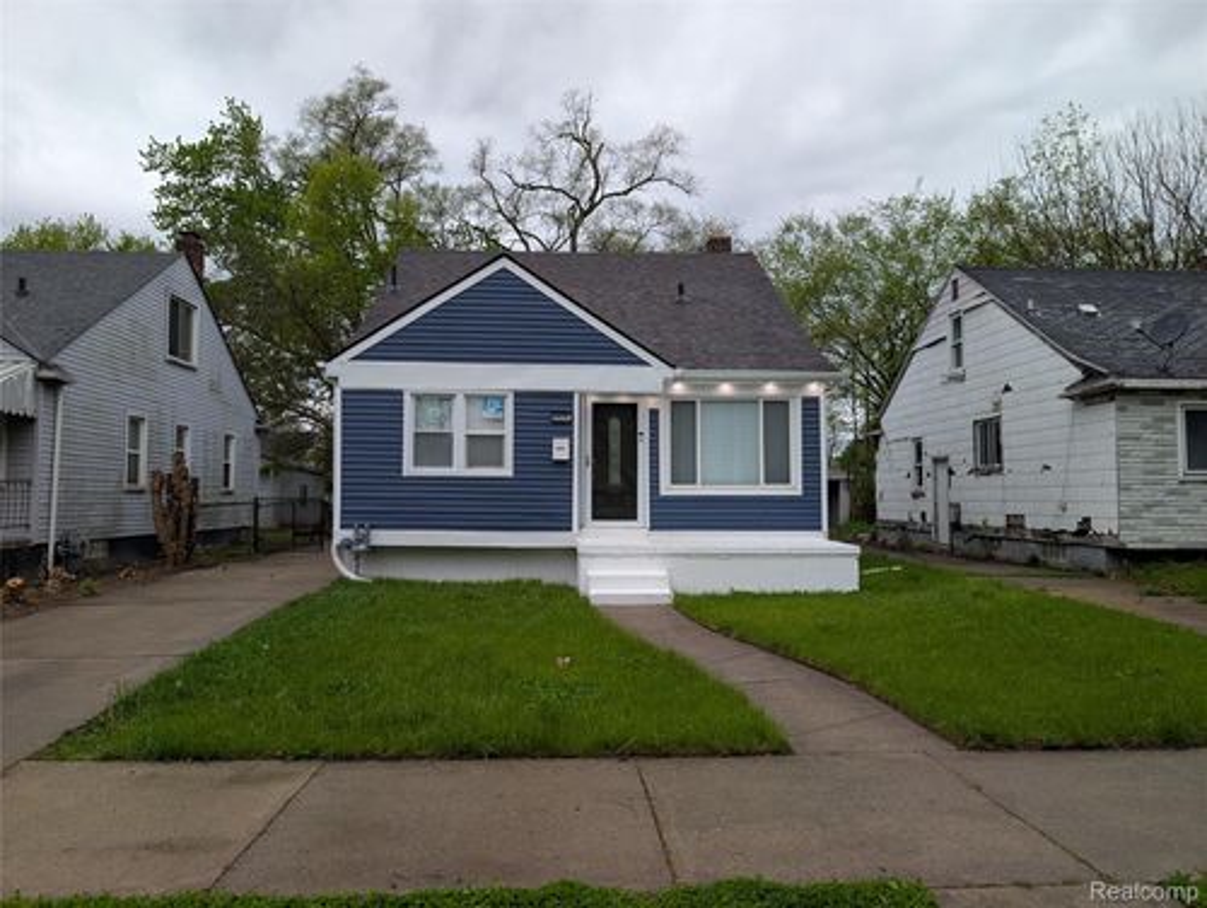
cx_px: 604
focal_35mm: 24
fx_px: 838
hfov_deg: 71.5
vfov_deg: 56.9
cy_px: 454
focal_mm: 6.9
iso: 22
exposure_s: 1/198
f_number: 1.68
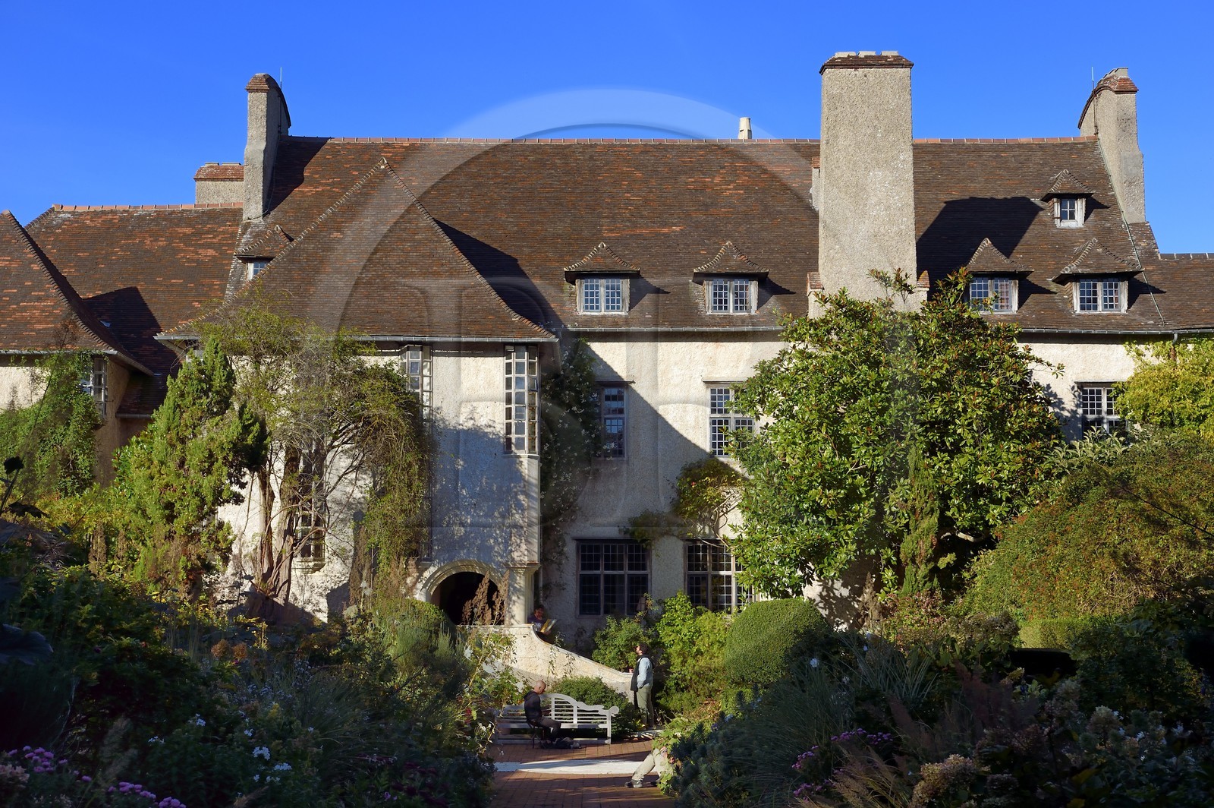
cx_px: 607
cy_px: 404
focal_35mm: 62
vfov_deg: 21.9
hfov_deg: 32.4
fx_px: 2089
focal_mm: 62
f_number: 13
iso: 200
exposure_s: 1/250
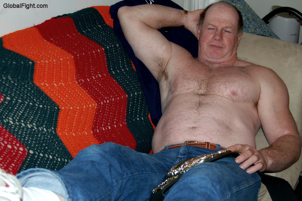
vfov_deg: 31.8
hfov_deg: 46.4
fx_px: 352
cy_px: 100
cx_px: 151
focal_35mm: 42
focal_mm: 28
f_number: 4.2
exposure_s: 1/60
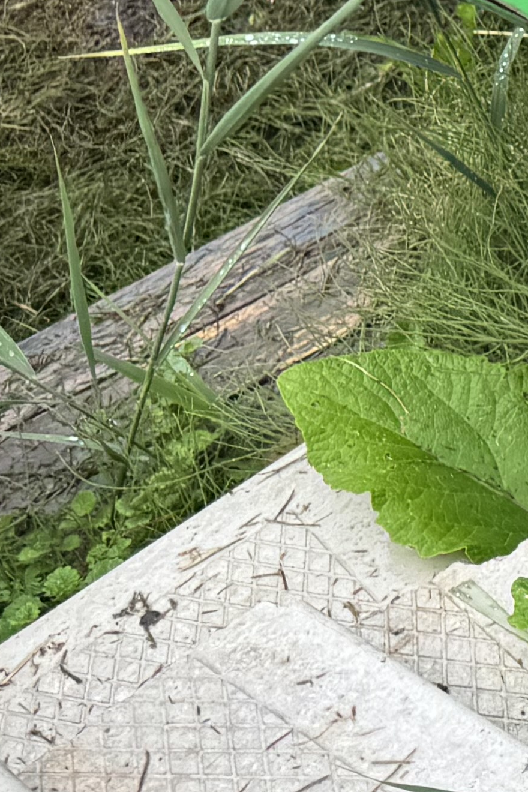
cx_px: 1648
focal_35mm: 108
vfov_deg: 18.1
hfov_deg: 9.5
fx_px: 2376
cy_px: -121
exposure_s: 1/912
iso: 80
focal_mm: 6.76
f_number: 1.78
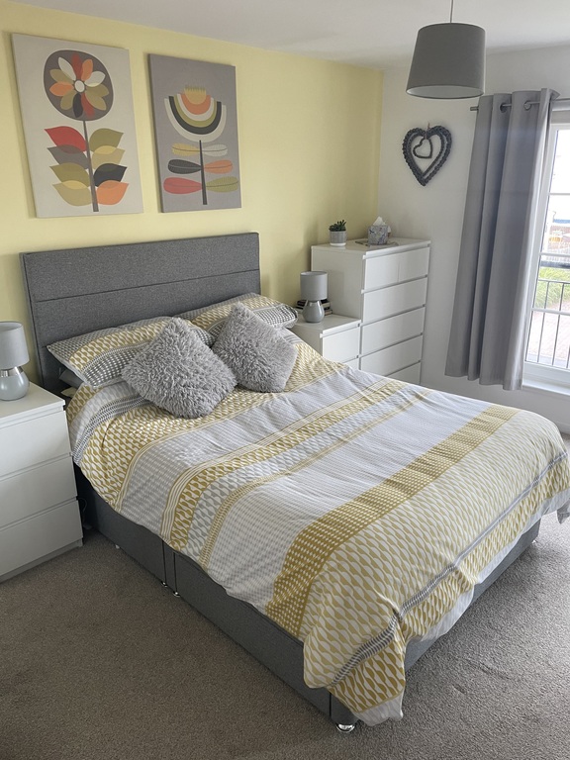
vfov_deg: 67.3
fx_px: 571
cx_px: 285
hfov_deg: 53.1
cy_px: 380
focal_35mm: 26
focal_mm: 4.2
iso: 125
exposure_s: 1/82
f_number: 1.6
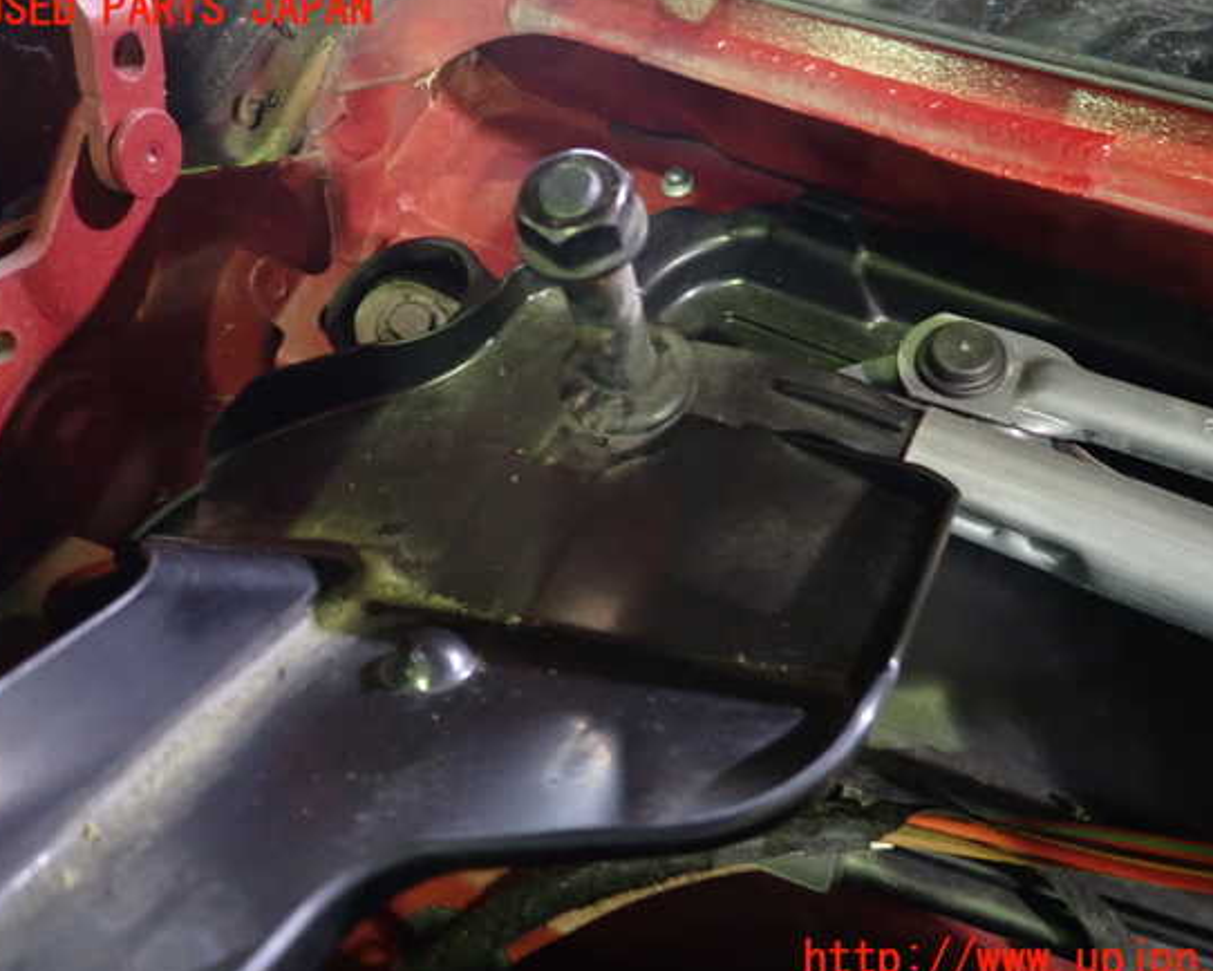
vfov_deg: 53.2
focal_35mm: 27
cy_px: 486
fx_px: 970
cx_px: 638
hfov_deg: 64.0
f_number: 2
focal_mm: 4.5
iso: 800
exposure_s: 1/10
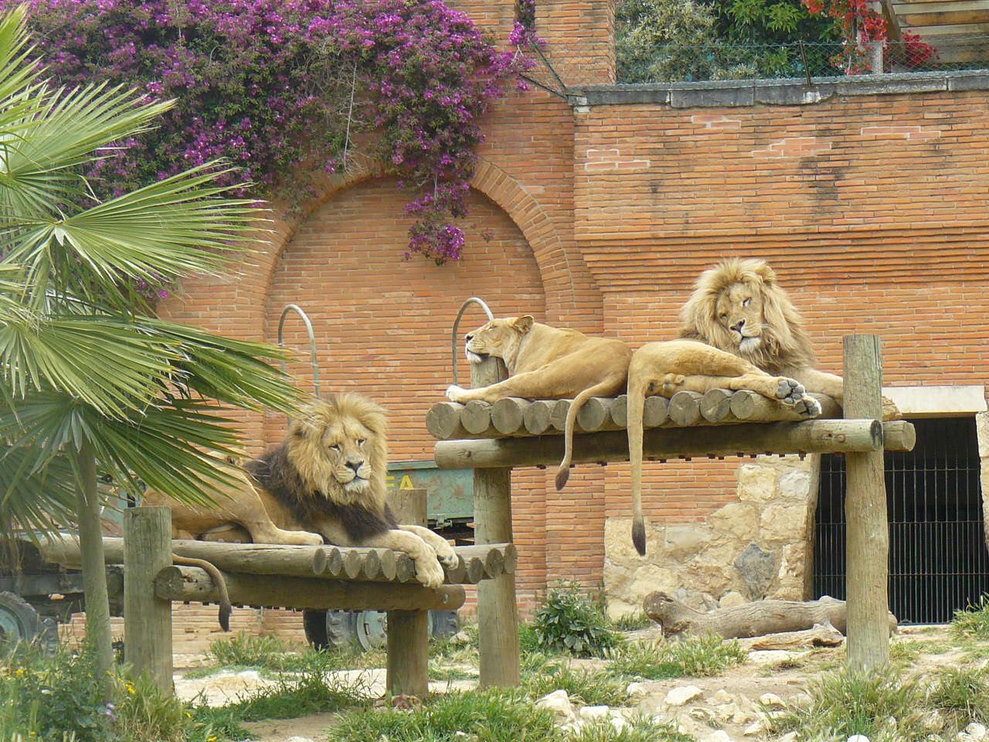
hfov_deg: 12.9
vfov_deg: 9.7
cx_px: 494
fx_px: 4371
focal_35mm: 153
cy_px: 371
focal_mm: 16.9
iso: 100
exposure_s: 1/160
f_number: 4
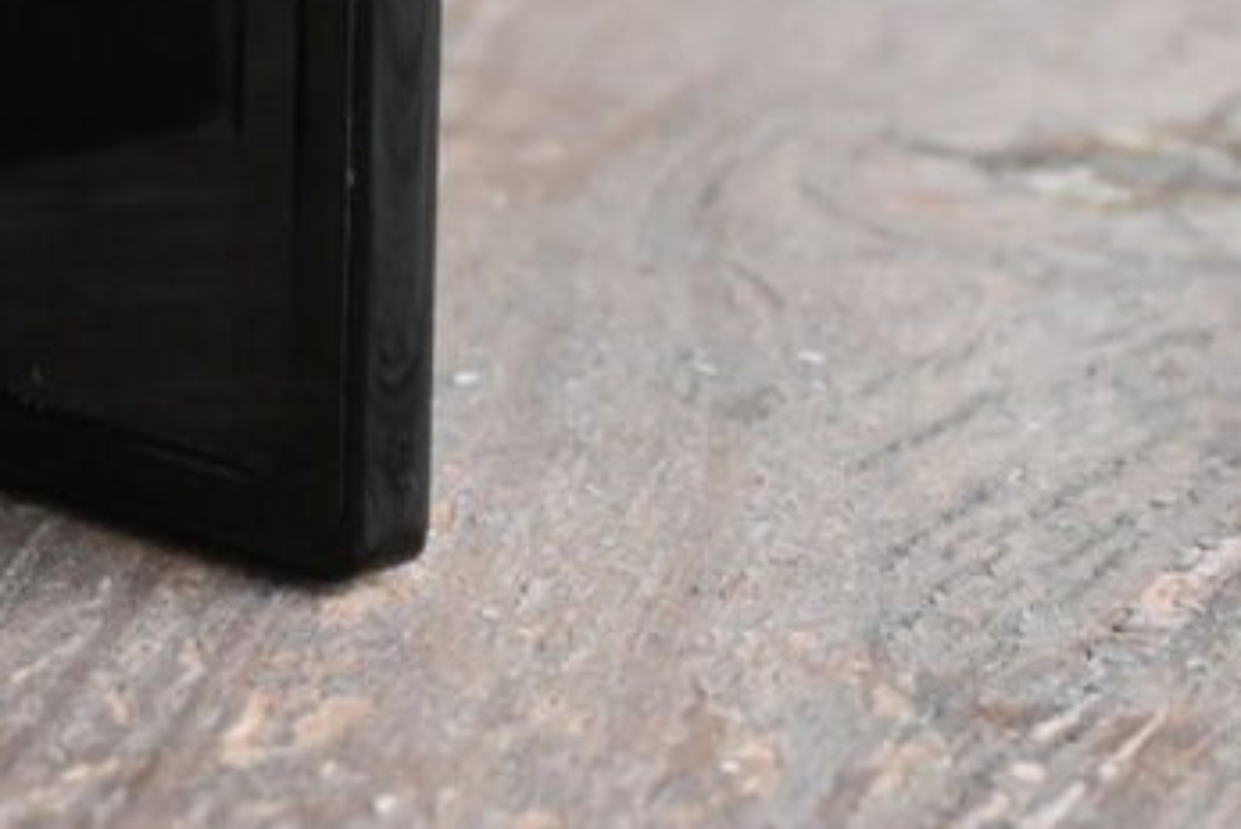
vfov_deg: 6.7
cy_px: -940
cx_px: -948
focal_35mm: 199
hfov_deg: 9.8
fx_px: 6866
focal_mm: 24
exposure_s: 1/125
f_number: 4.2
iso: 1600
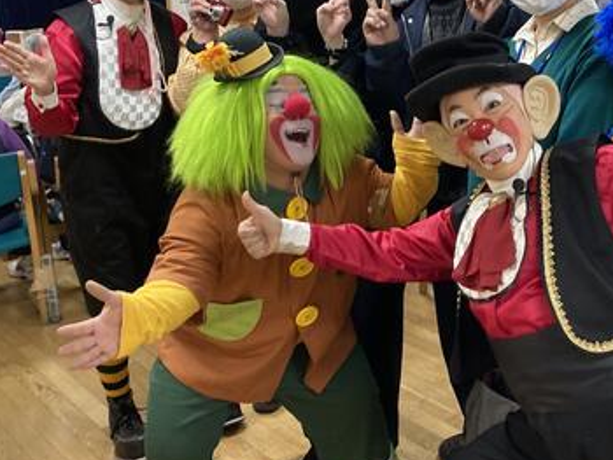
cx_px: 431
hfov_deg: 39.0
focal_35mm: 48
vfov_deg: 30.1
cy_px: 150
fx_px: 851
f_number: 1.8
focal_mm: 3.99
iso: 160
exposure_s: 1/50
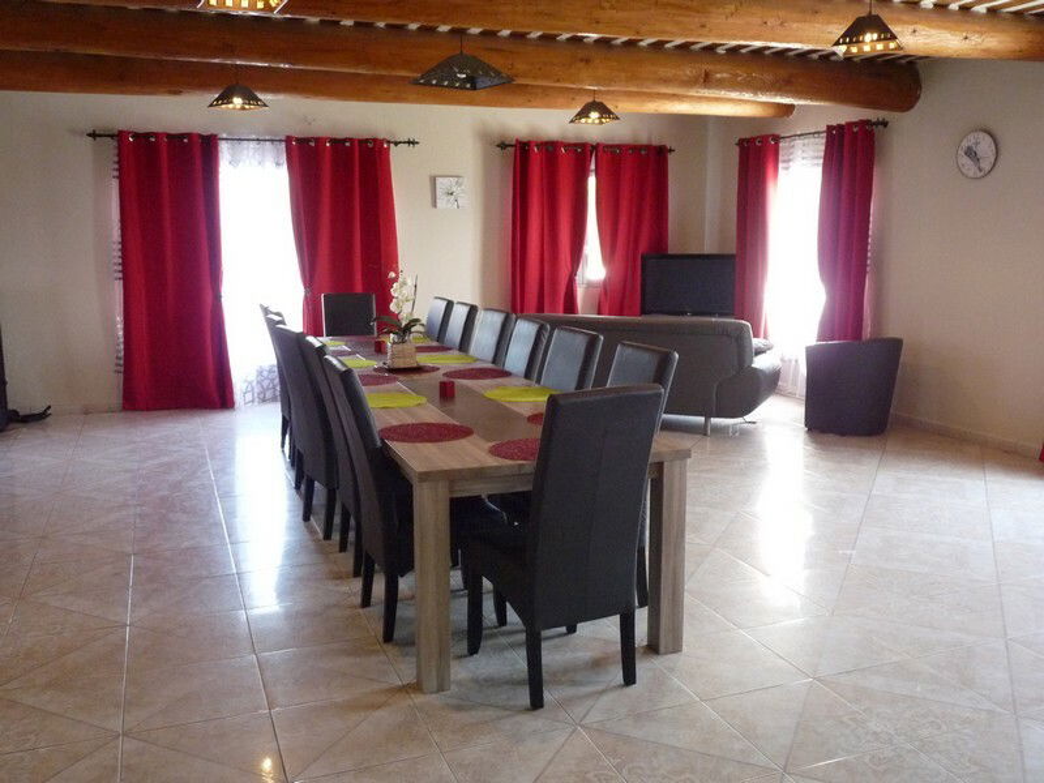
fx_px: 935
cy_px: 392
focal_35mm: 31
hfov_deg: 58.4
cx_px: 522
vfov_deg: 45.4
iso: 400
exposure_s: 1/40
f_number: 2.8
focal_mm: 4.8
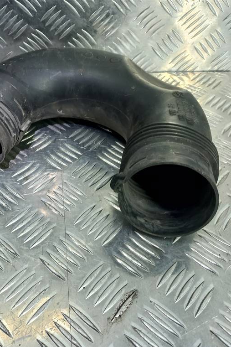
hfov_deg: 37.5
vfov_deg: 54.4
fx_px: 337
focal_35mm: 35
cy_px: 175
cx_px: 78
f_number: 1.8
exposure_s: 1/50
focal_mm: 4.6
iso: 64
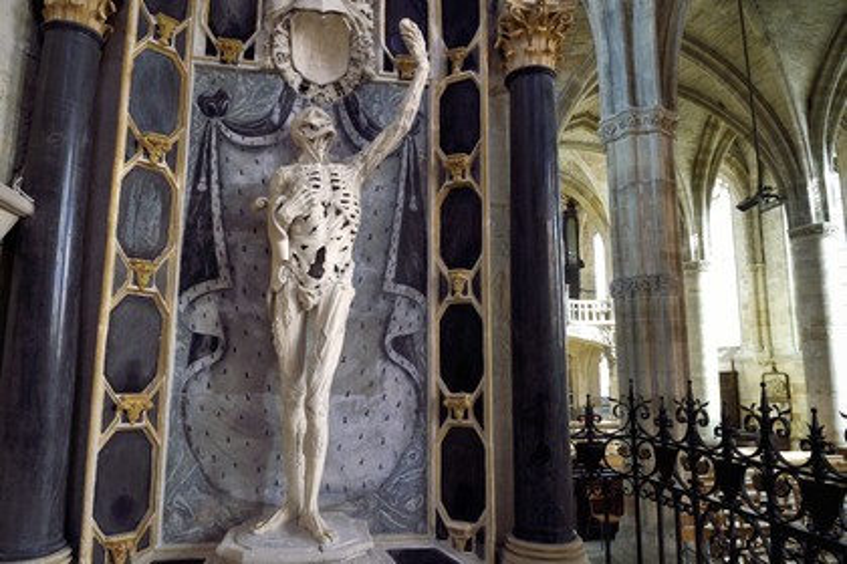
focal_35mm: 24
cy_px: 282
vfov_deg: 53.1
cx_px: 424
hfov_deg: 73.7
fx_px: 565
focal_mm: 24
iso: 800
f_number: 7.1
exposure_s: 1/15
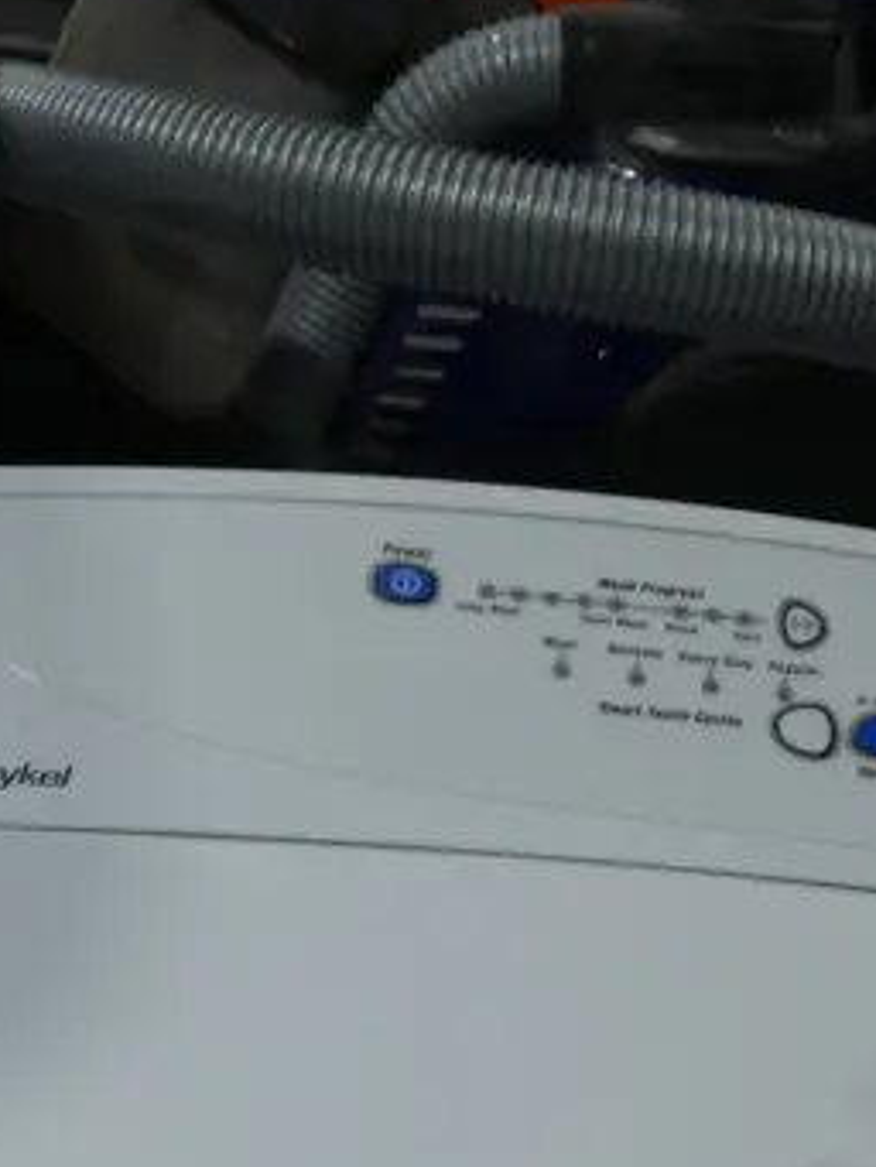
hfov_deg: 16.4
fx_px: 3035
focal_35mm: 90
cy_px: 1646
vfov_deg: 19.5
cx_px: 525
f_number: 5
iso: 200
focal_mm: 15
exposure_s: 1/160
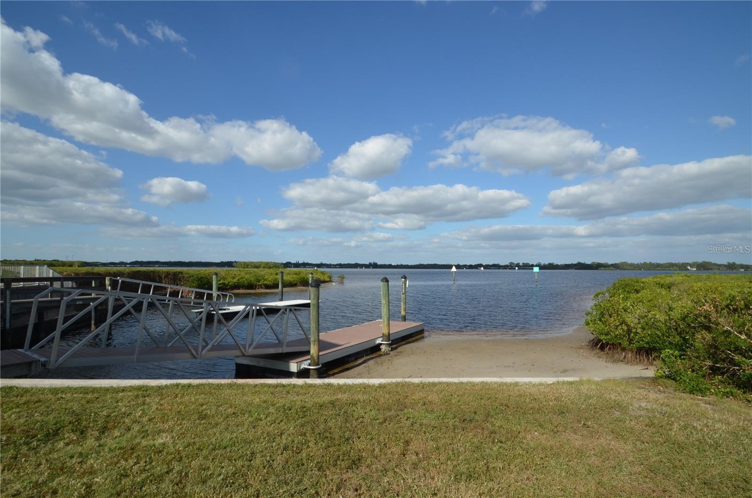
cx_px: 376
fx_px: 344
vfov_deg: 71.8
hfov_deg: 95.1
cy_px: 249
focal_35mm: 16
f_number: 10
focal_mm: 11
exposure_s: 1/250
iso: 200
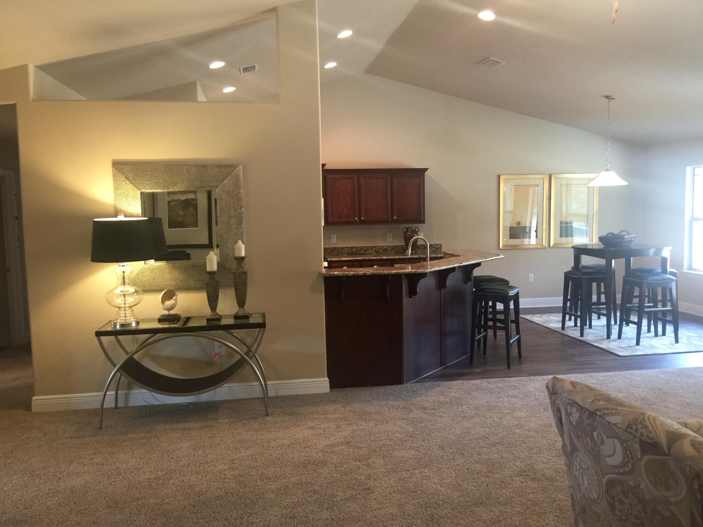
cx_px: 352
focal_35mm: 29
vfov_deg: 48.2
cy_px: 264
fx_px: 589
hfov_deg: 61.7
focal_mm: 4.15
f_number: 2.2
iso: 100
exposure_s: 1/15
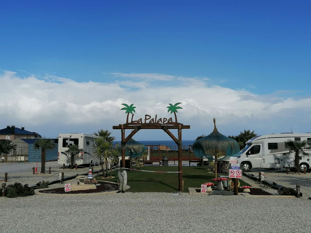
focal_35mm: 39
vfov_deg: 36.8
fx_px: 350
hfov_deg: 47.9
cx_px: 156
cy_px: 116
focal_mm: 4.75
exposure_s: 1/2577
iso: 50
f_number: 1.8
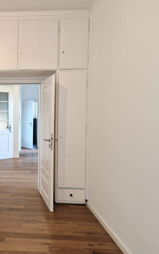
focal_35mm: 33
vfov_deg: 58.1
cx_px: -6
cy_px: 128
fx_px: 229
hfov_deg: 34.3
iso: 320
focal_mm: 5.4
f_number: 1.8
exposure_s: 1/100
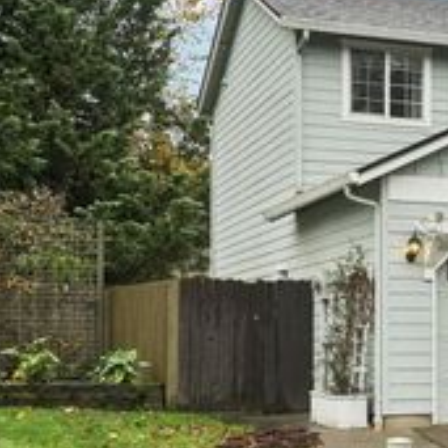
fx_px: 1274
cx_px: 644
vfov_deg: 19.9
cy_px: 190
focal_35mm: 87
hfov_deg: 18.1
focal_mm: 35
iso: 400
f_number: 8
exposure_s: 1/100
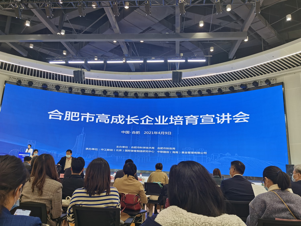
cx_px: 150
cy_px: 113
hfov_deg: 65.3
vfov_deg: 51.3
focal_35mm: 27
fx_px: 235
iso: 50
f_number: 1.6
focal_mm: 5.56
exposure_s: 1/110
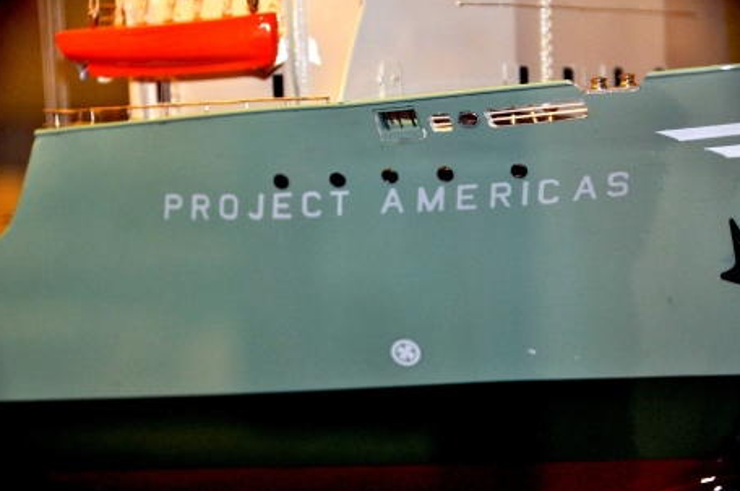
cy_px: 245
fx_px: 3634
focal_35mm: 177
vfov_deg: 7.7
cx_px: 367
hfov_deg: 11.6
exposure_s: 1/60
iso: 800
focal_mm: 116
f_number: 5.6
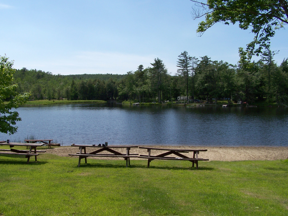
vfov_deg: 37.7
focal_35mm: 38
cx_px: 144
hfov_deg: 49.0
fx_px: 316
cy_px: 108
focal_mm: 6.3
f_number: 5.6
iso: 80
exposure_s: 1/500
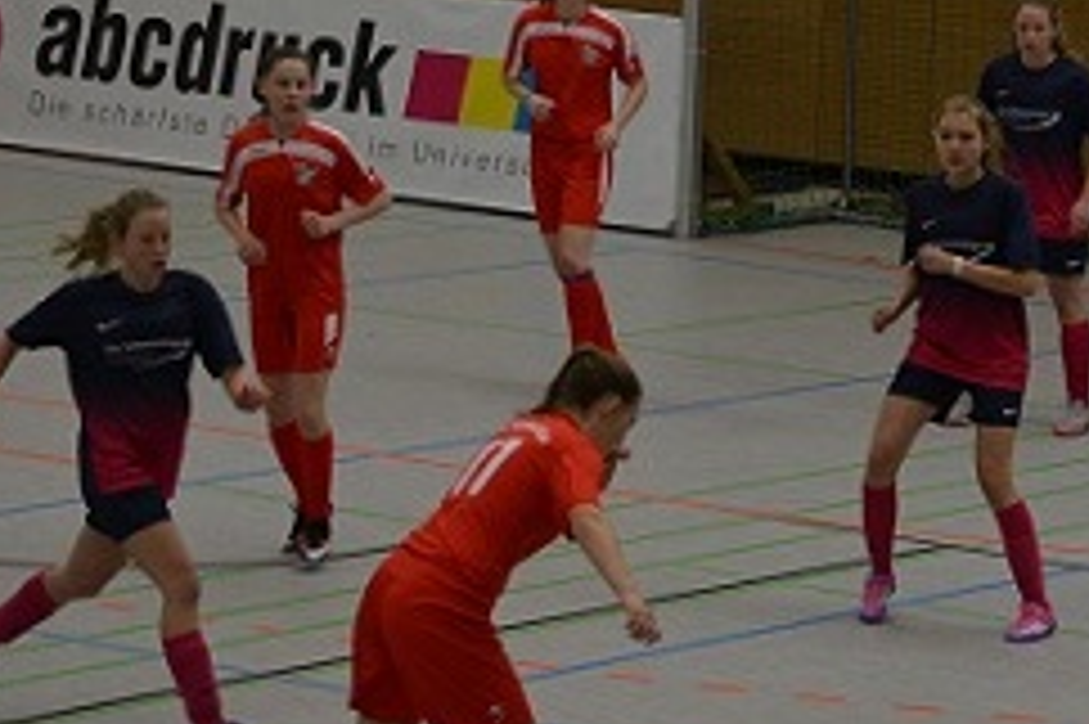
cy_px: 402
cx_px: 716
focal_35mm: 178
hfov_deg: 11.5
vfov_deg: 7.7
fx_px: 5381
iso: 800
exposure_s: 1/500
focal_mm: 68
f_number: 4.5
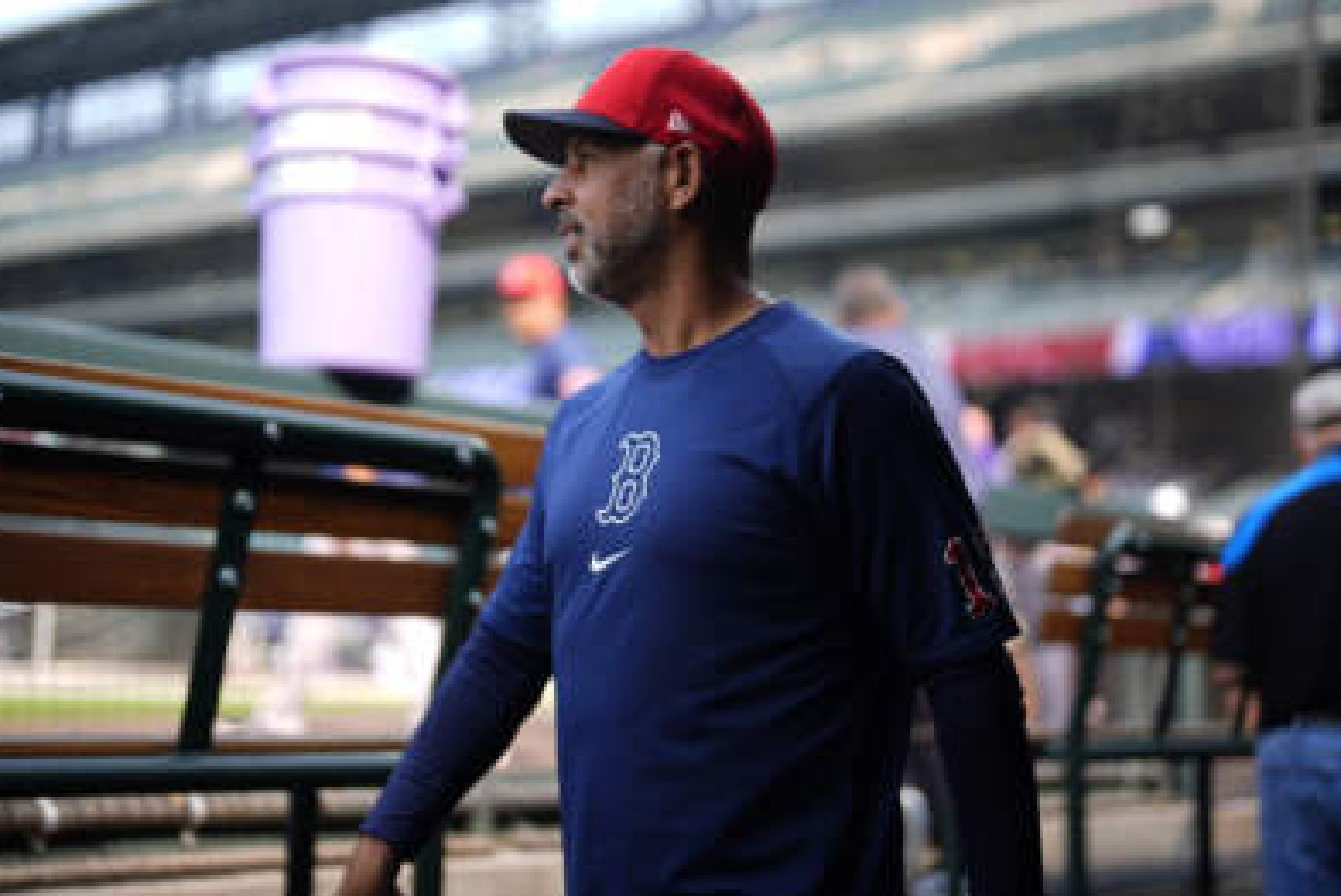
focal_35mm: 51
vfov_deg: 26.5
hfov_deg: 38.9
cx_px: 660
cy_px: 446
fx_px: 1901
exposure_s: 1/4000
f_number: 1.2
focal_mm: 50
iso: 200
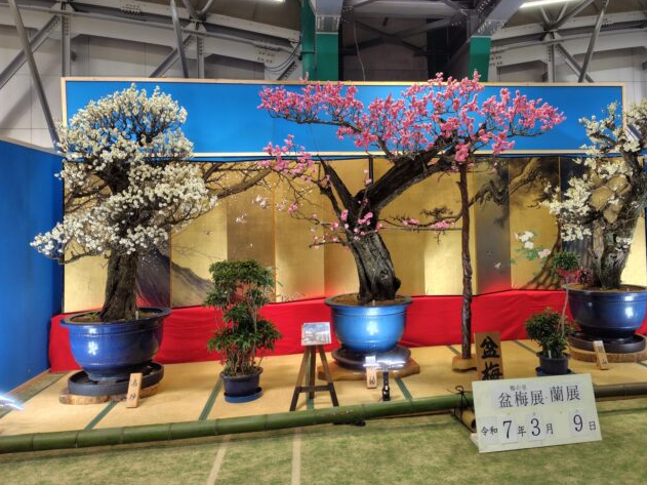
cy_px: 202
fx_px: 523
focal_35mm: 28
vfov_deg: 49.5
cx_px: 387
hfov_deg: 62.9
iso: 263
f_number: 1.9
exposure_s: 1/120
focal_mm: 5.6
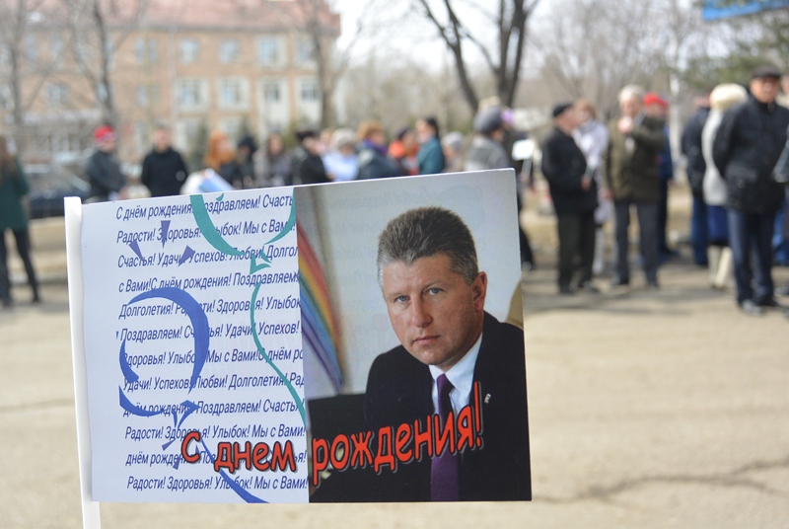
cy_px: 264
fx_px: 944
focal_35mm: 43
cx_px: 394
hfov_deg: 45.4
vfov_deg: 31.3
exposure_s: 1/500
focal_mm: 16.1
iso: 140
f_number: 4.2
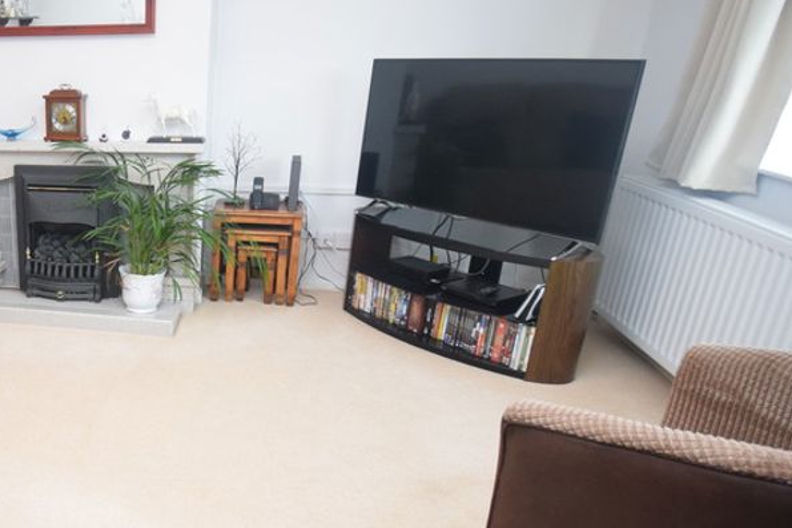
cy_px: 315
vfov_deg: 44.8
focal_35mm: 29
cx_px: 75
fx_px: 638
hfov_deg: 55.0
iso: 1100
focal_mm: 10
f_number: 4.5
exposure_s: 1/60
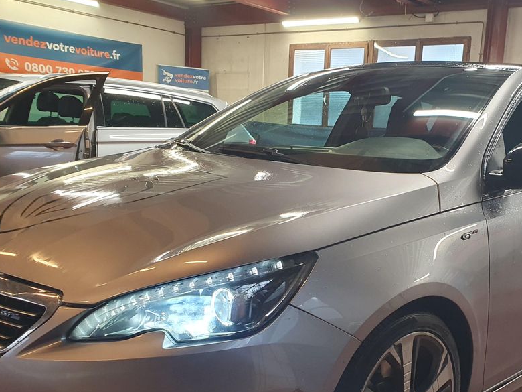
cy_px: 300
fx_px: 603
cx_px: 349
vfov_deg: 35.1
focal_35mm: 40
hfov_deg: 46.1
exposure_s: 1/50
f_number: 2.4
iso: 160
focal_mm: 4.32
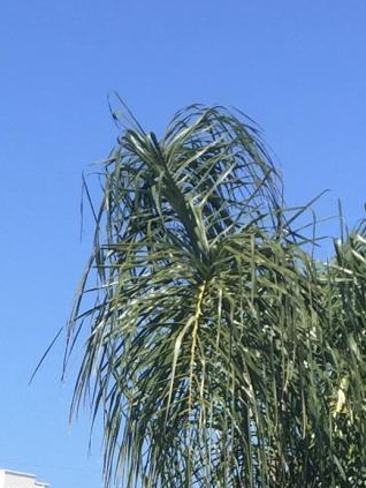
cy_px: 908
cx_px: -49
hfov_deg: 10.7
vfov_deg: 12.9
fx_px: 1928
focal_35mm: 137
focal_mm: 4.15
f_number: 2.2
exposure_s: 1/1236
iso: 32
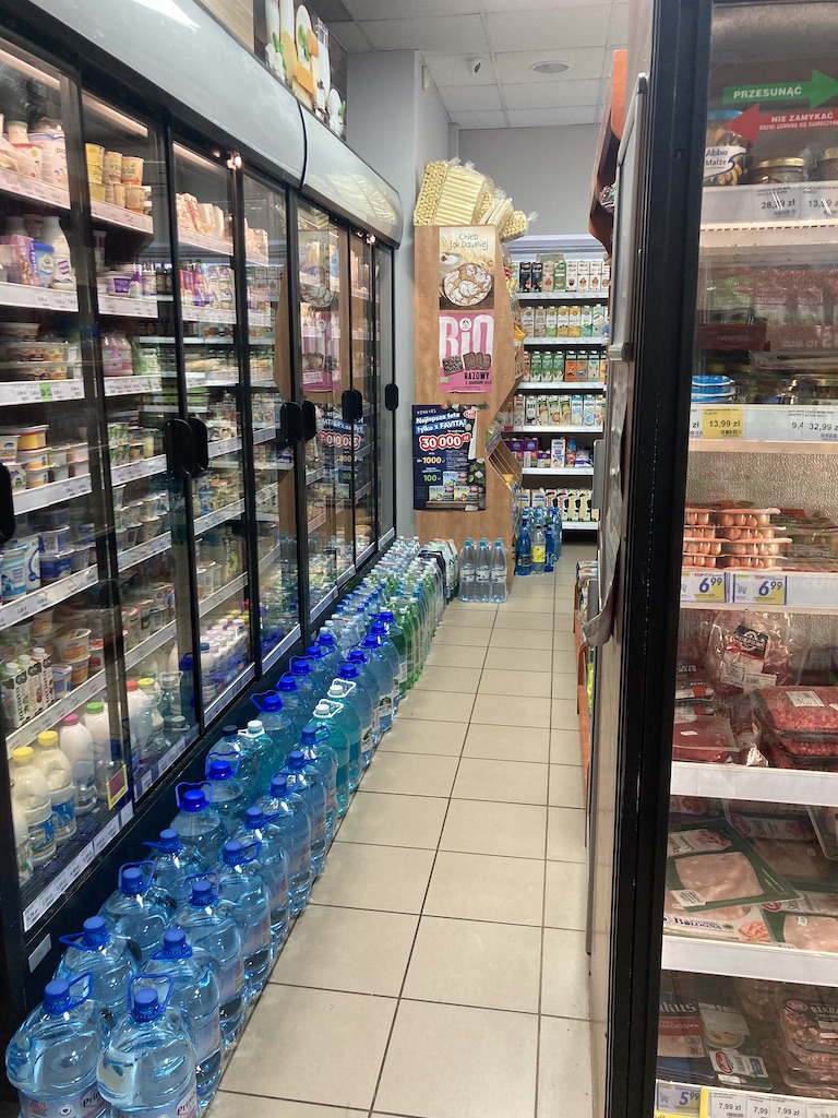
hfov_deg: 49.7
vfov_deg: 63.4
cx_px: 419
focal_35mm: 28
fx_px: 904
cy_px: 559
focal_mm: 3.99
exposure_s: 1/50
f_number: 1.8
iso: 125
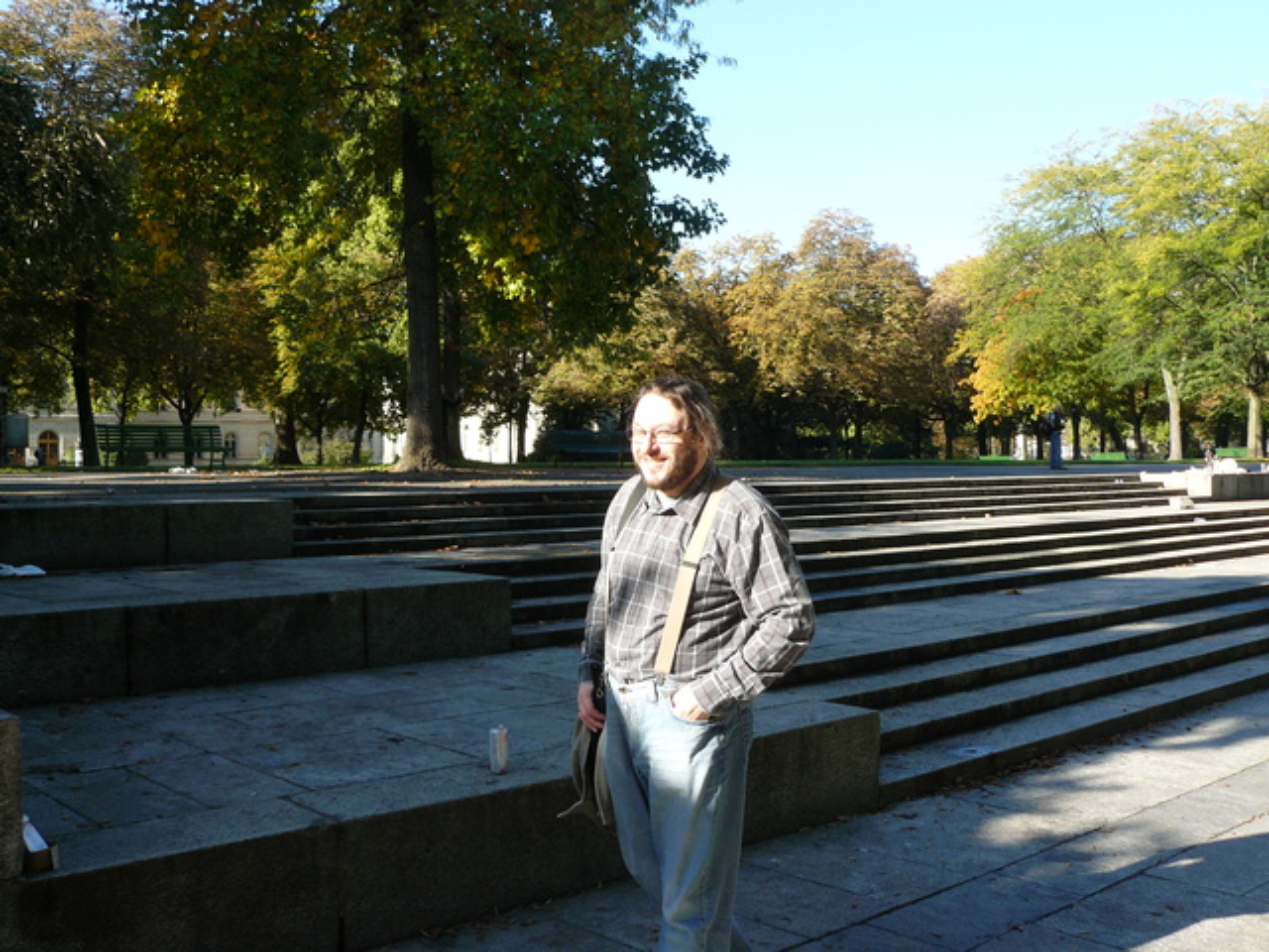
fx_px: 1320
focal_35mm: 36
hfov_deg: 51.4
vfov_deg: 39.7
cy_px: 476
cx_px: 634
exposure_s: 1/200
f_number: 4
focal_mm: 6
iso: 100
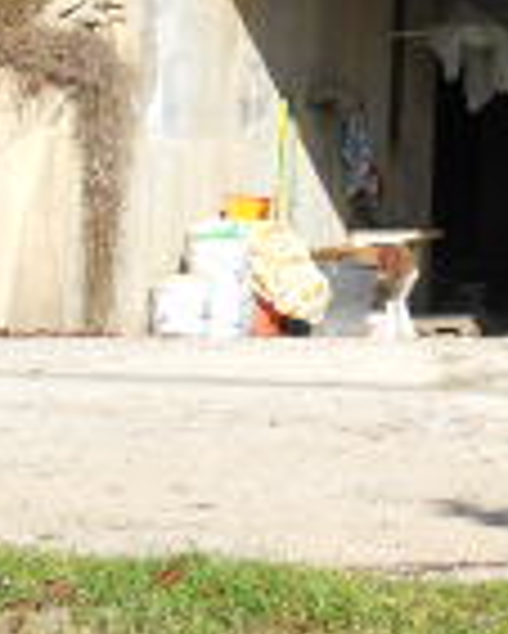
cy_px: -148
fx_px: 2328
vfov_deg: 14.9
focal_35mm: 124
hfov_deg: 10.0
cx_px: 1421
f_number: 2.7
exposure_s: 1/800
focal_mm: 5
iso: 80
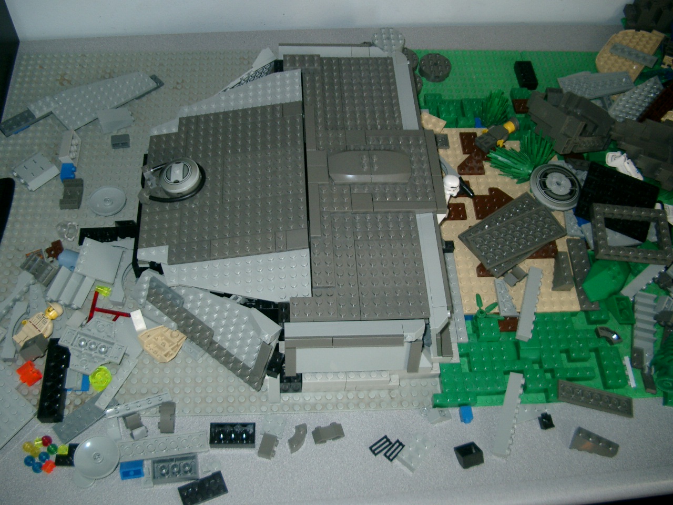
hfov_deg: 50.1
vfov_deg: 38.7
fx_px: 719
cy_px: 252
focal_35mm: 37
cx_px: 336
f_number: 2.6
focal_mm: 7.6
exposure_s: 1/60
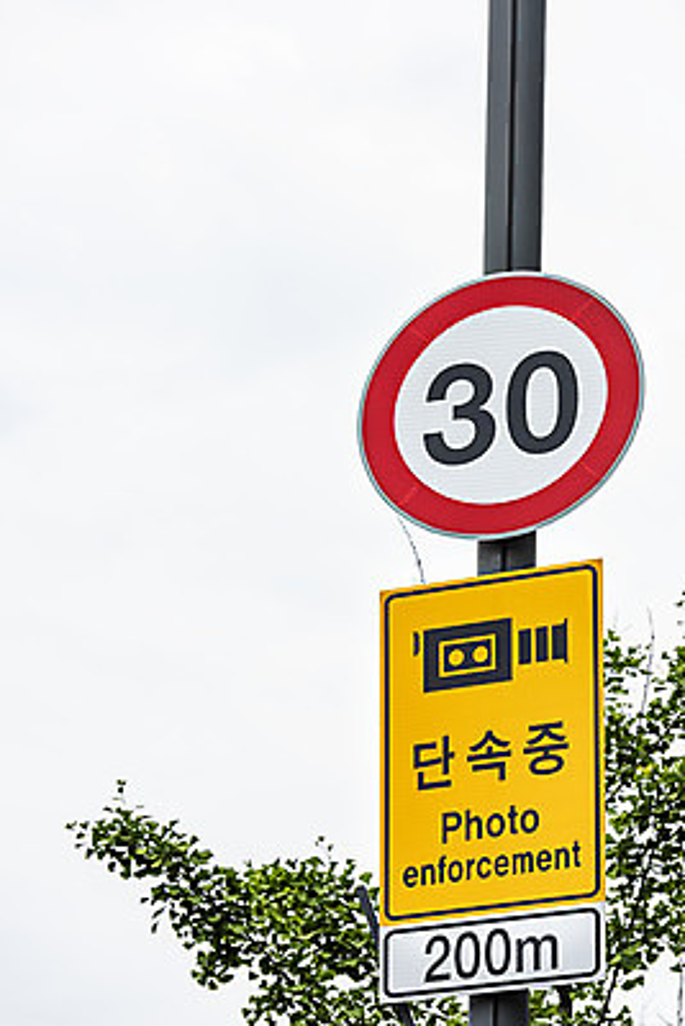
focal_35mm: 140
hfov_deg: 9.8
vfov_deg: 14.6
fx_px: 3992
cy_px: 513
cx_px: 342
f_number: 5
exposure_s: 1/500
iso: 200
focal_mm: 140
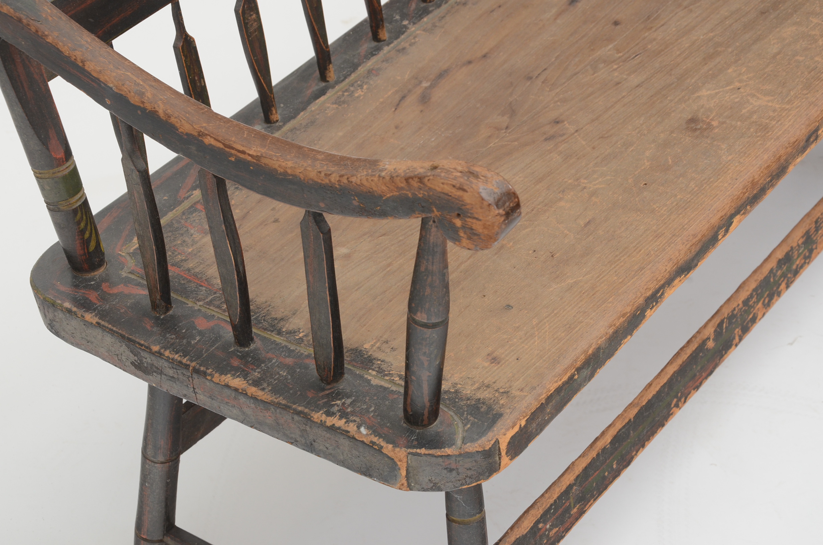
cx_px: 412
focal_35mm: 87
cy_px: 272
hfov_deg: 23.4
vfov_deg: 15.6
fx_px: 1985
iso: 400
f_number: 8
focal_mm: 58
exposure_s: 1/125
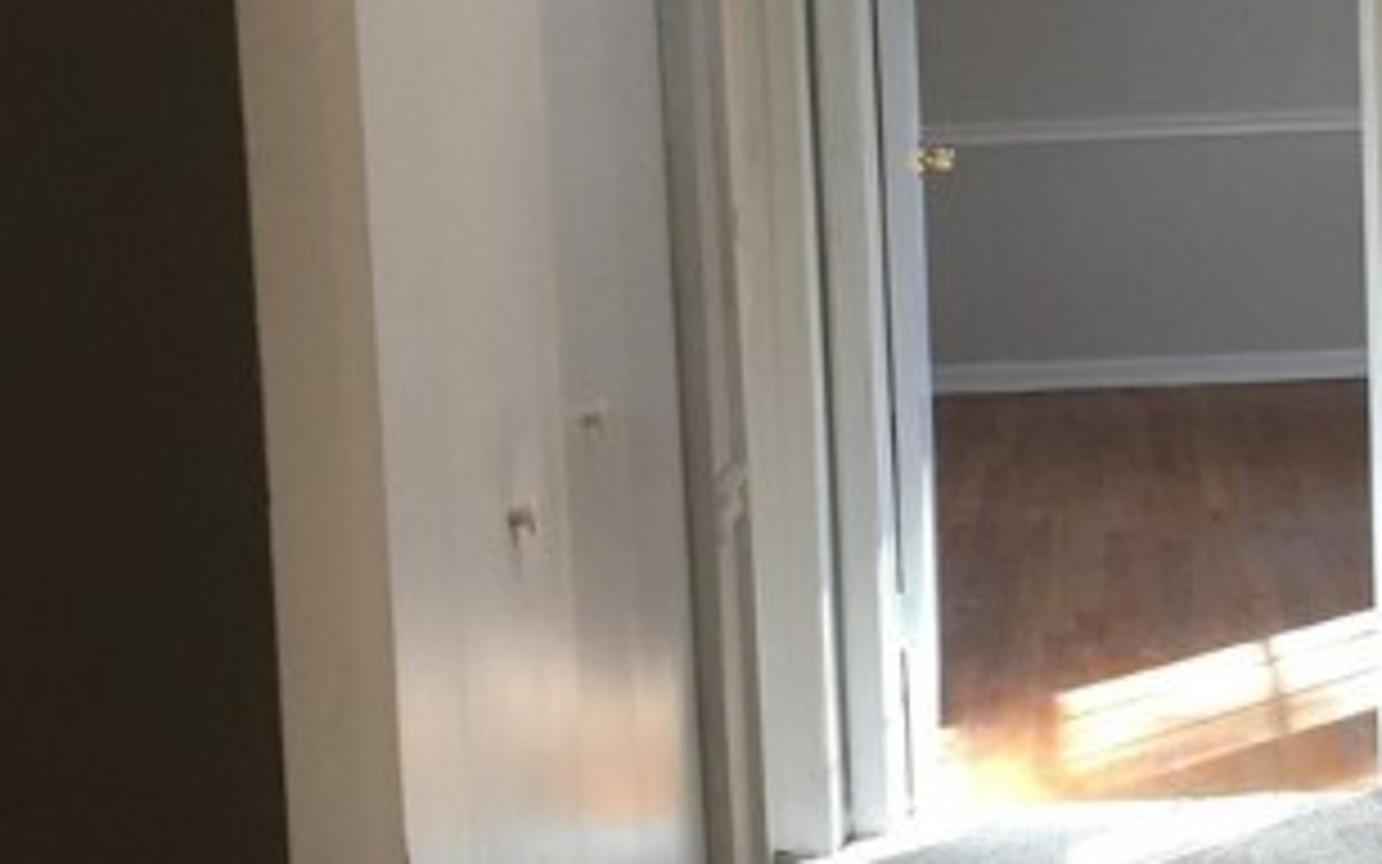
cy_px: 270
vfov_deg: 16.9
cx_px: 1242
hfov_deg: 25.9
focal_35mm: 77
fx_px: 2901
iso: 32
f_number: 2.2
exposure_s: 1/30
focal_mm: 4.15
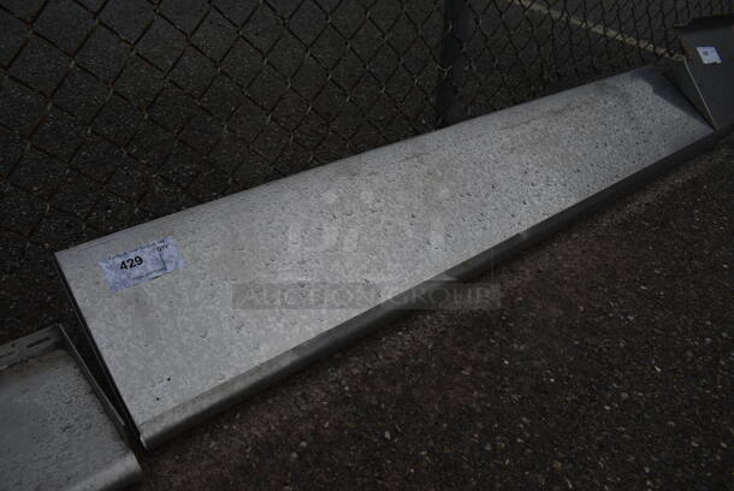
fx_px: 551
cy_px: 246
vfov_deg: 48.0
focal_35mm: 27
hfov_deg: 67.3
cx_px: 367
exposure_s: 1/320
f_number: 7.1
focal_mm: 18
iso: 200
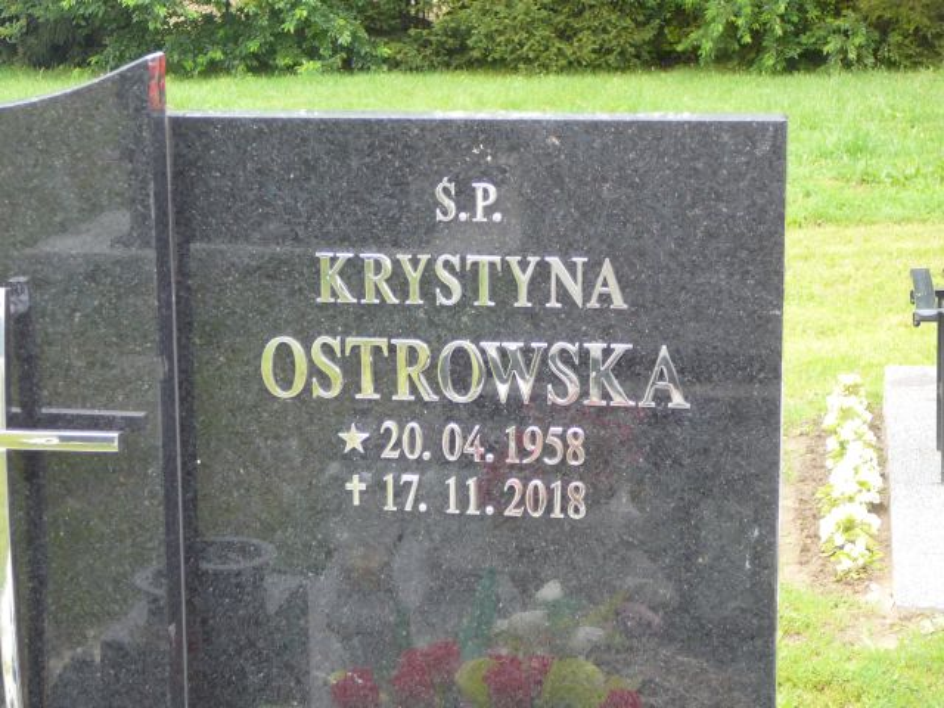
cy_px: 354
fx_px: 2236
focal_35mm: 82
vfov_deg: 18.0
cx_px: 472
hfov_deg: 23.8
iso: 100
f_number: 3.8
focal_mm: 12.2
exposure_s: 1/30
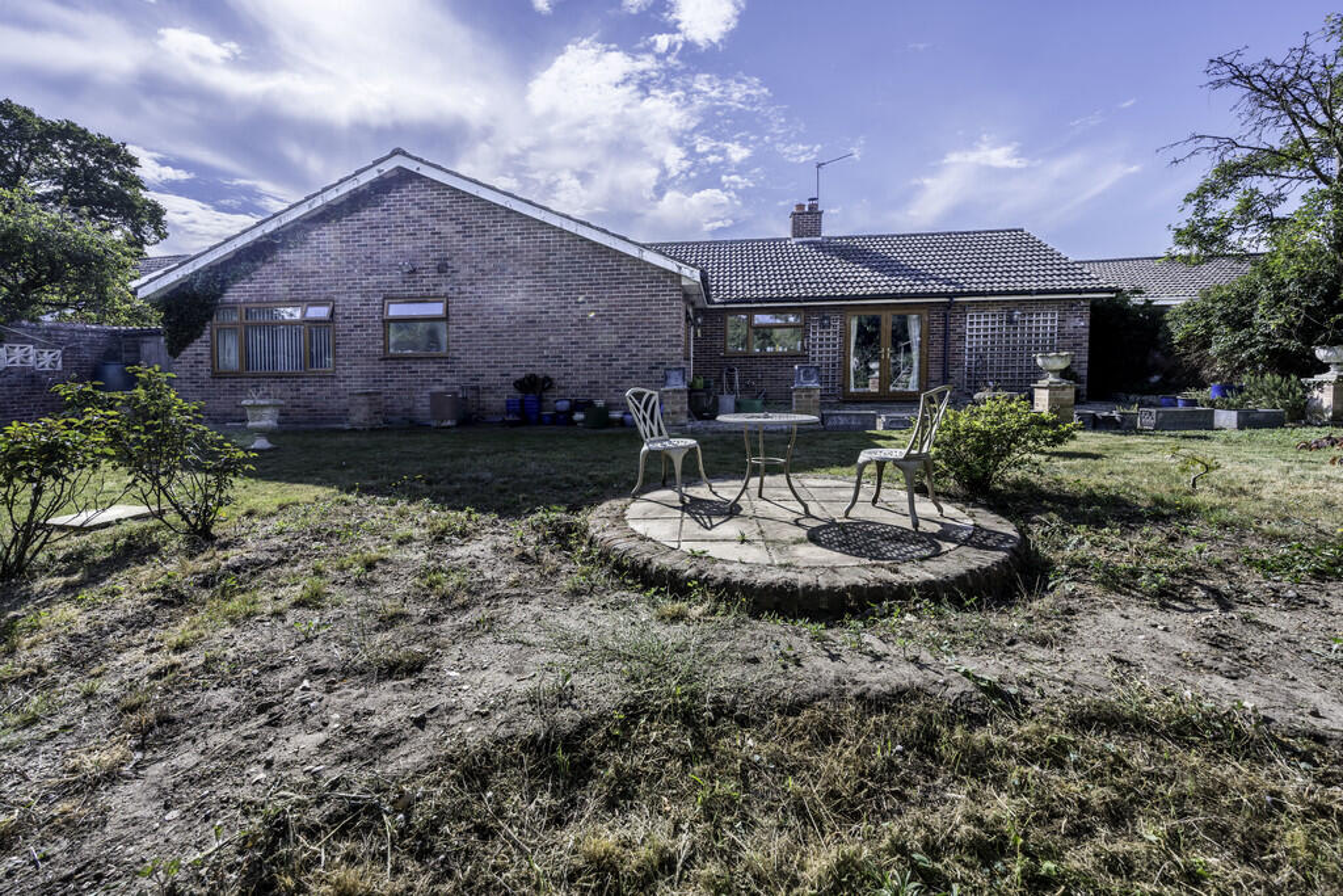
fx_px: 522
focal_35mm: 14
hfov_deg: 104.2
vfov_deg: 81.2
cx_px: 672
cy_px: 448
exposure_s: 1/400
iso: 64
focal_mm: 14
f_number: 9
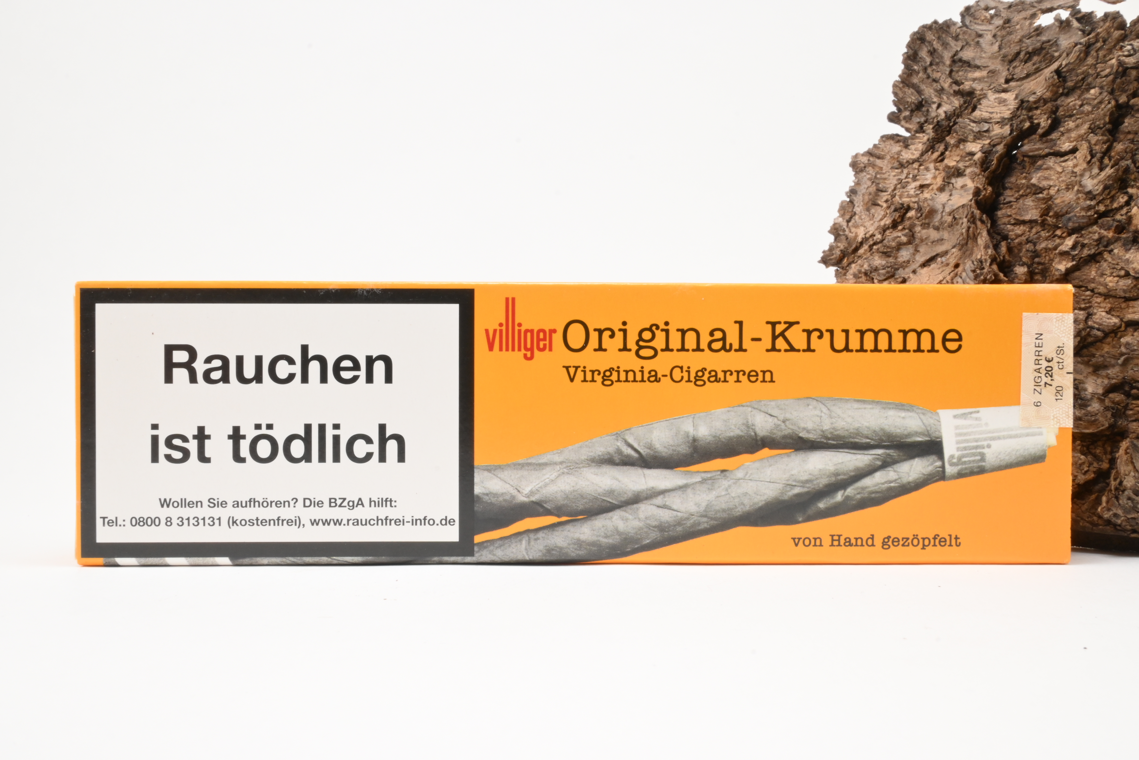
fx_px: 997
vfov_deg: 41.7
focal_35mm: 32
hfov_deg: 59.5
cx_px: 570
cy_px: 380
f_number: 22
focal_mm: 21
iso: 640
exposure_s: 1/15
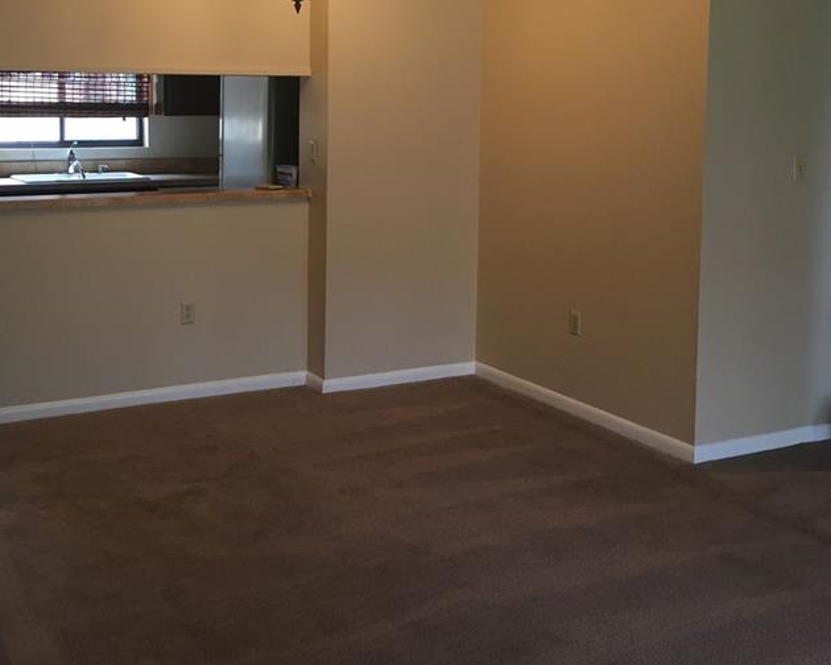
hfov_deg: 40.2
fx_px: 1131
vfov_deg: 32.3
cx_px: 354
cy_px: 186
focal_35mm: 46
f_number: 2.2
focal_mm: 4.15
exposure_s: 1/30
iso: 80
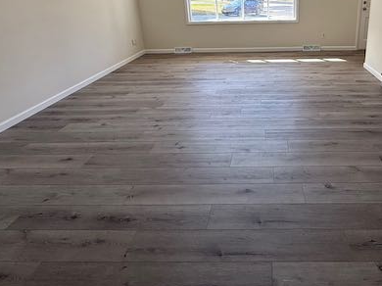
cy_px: 55
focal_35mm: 23
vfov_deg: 54.5
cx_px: 262
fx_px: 254
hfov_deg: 71.3
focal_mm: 2.22
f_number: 2.2
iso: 64
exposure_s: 1/223
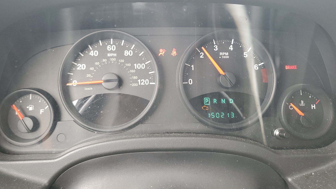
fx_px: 258
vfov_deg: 39.9
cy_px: 69
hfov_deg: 66.1
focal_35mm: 29
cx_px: 168
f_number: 1.5
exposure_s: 1/60.2
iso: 59
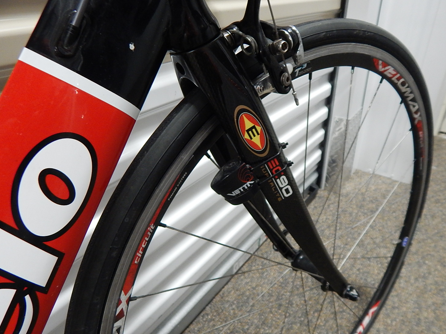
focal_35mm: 24
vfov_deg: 56.8
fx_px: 309
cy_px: 179
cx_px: 240
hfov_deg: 71.5
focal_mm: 4
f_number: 3
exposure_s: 1/30
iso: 400
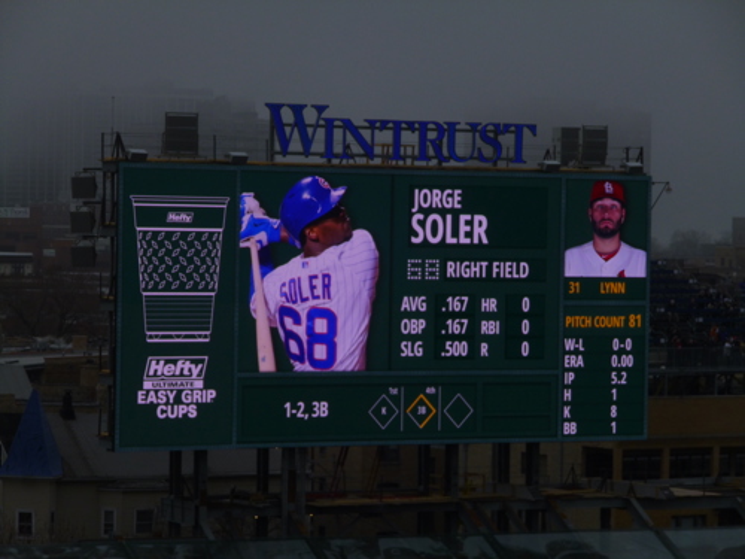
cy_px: 280
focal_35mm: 160
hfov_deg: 12.3
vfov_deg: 9.3
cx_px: 372
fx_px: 3443
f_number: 5.8
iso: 100
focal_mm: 28.6
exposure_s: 1/640
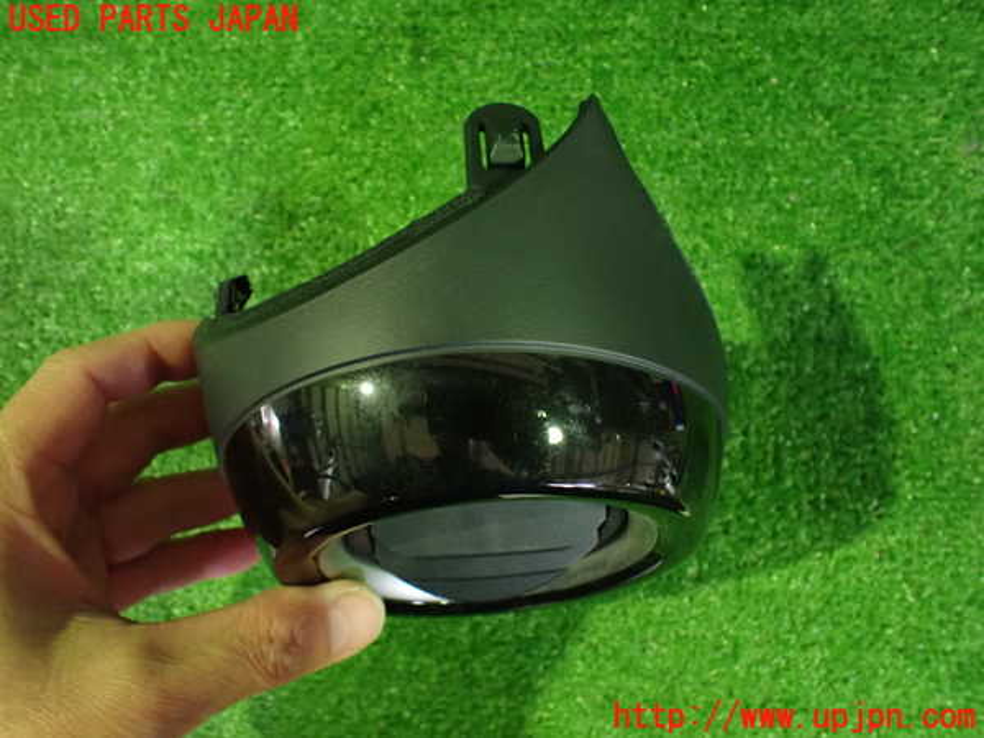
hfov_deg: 60.0
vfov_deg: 46.8
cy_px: 369
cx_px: 492
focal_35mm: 30
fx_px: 853
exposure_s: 1/30
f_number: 2.3
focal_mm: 5.4
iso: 1250
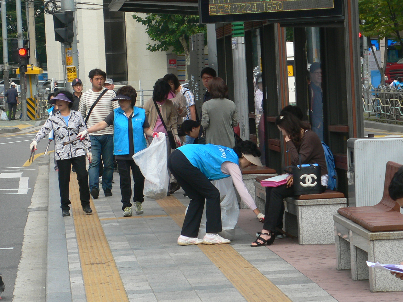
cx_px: 202
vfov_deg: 7.8
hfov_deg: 10.4
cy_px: 151
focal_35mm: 191
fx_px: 2224
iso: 80
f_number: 4.9
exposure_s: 1/250
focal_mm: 25.2
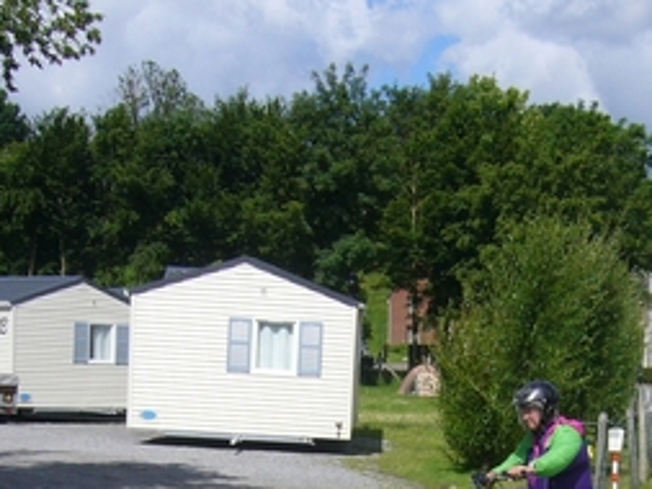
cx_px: 446
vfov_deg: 17.2
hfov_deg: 23.4
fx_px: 1564
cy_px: 540
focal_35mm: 83
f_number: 5.6
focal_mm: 5.8
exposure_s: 1/500
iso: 80
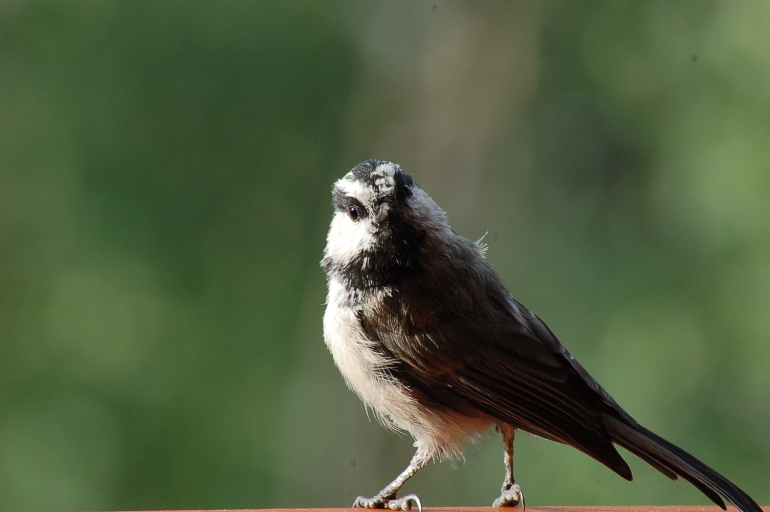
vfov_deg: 3.0
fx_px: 9616
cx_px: 385
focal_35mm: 450
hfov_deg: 4.6
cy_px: 256
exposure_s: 1/250
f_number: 11
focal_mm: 300
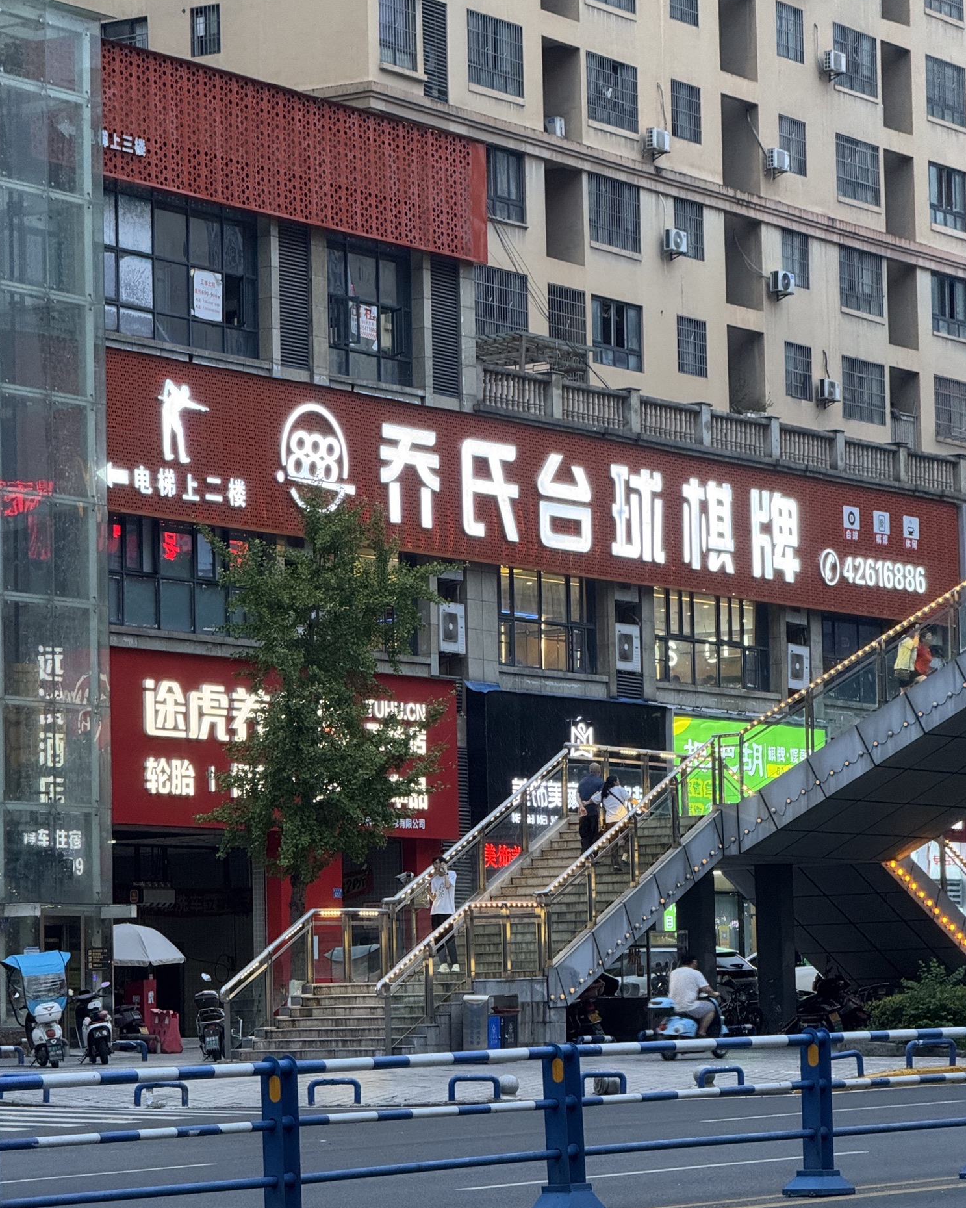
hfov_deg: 12.2
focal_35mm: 126
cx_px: 484
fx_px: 4503
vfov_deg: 15.3
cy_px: 568
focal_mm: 15.66
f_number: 2.8
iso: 250
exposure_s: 1/60
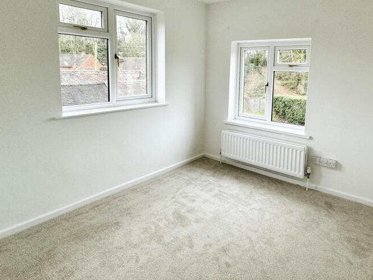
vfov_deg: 61.1
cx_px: 236
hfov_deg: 74.9
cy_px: 138
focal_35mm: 22
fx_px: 237
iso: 100
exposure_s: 1/99
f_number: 2.2
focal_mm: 2.22
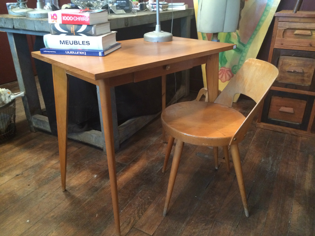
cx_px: 158
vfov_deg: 48.2
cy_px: 118
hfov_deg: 61.7
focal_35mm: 29
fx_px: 264
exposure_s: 1/15
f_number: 2.2
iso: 320
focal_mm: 4.15
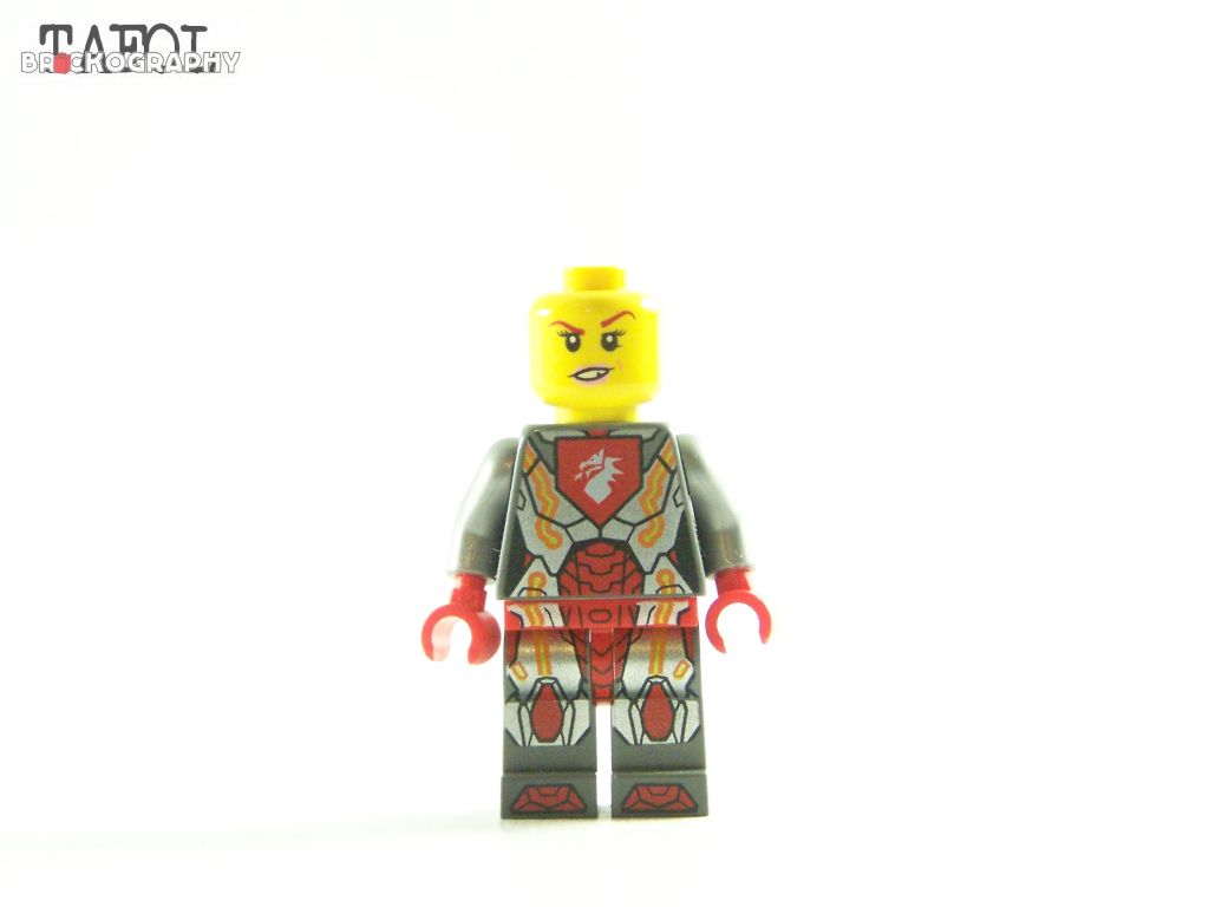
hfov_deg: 18.7
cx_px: 604
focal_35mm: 105
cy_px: 454
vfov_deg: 14.1
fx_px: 3667
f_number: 3.2
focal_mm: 17.5
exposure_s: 1/45
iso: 400
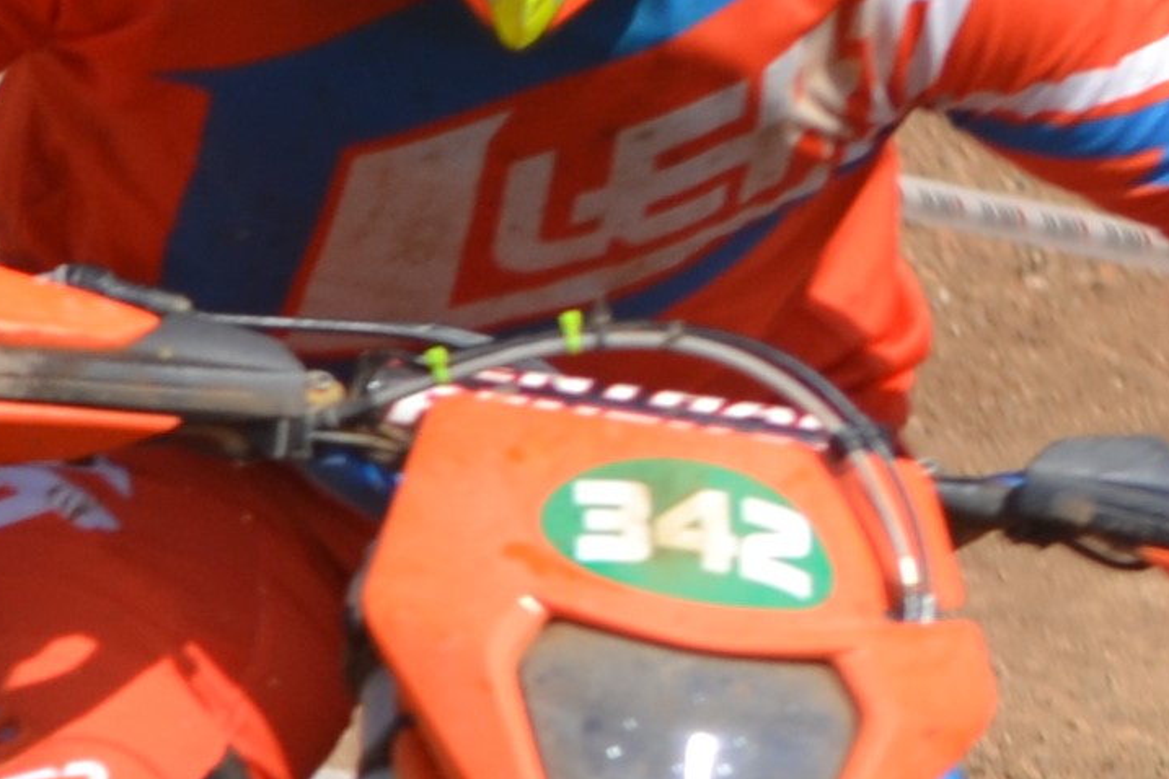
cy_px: 937
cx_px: -1273
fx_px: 31301
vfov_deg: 1.4
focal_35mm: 964
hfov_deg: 2.1
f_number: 8
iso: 100
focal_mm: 100
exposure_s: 1/250
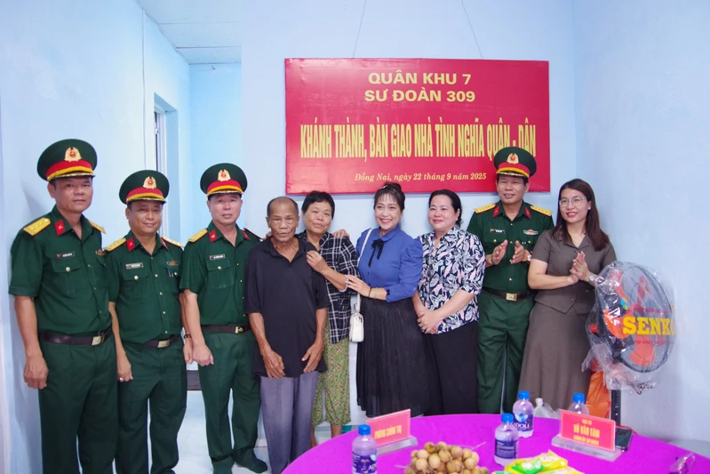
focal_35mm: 27
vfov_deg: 47.9
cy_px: 237
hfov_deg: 67.4
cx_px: 355
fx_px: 533
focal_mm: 18
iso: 3200
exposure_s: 1/80
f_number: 4
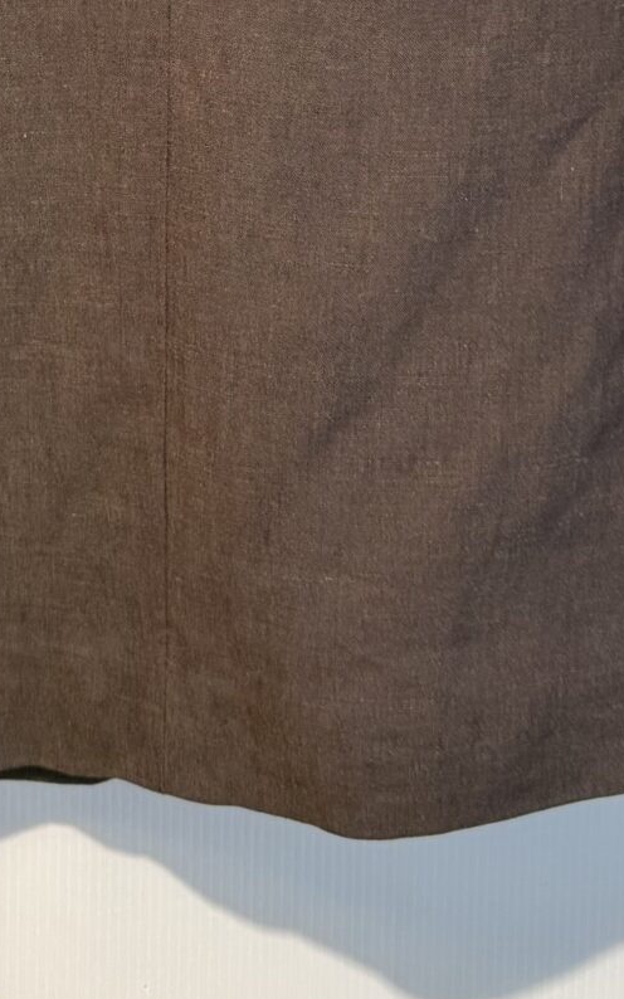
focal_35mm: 82
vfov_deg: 21.6
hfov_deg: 15.9
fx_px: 2232
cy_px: -443
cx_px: 226
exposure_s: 1/100
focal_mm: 6.76
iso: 80
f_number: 1.78
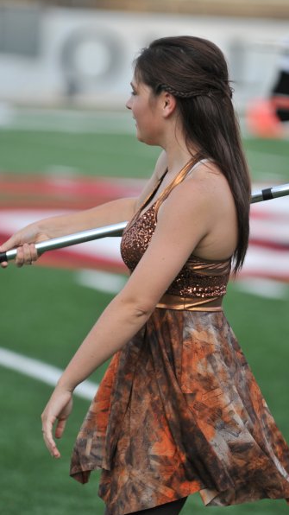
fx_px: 4307
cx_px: 158
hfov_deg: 3.8
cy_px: 258
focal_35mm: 316
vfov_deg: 6.8
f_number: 2.8
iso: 200
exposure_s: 1/800
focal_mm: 200
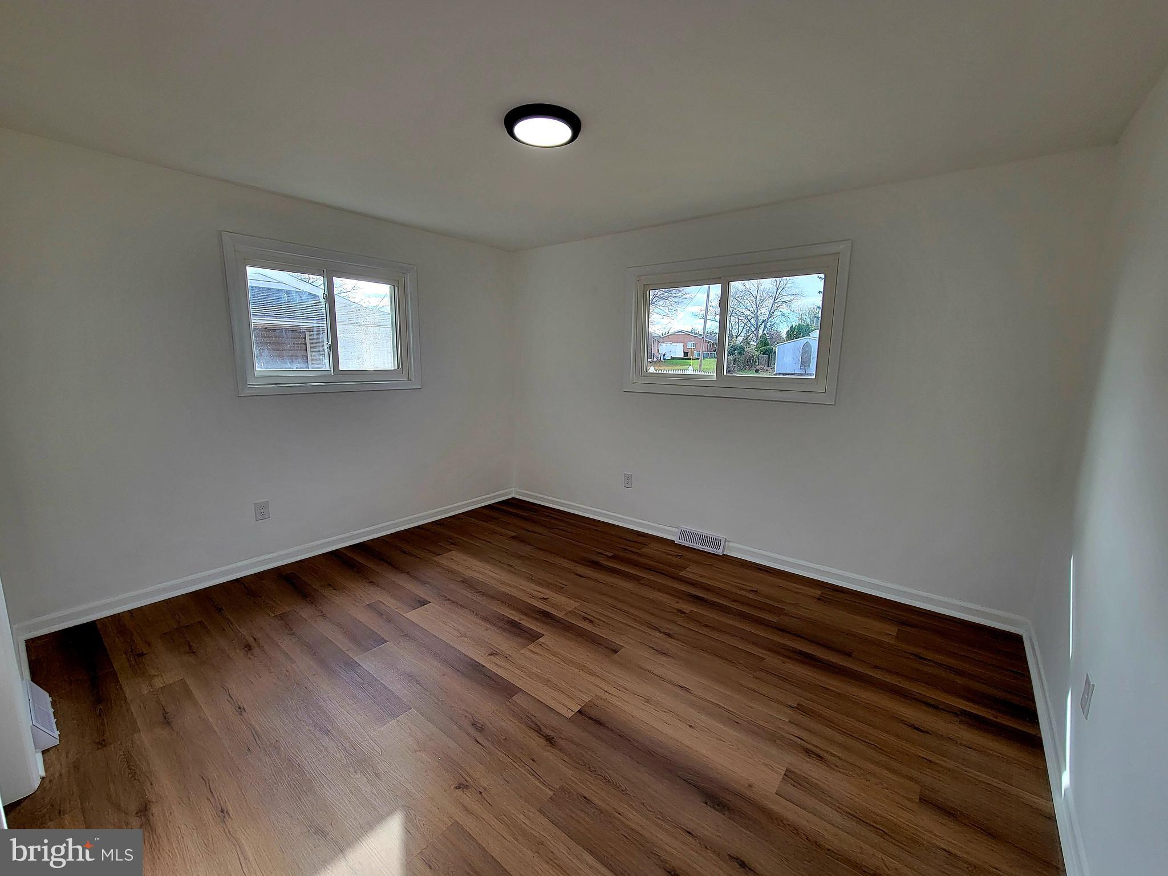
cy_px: 438
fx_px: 439
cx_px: 584
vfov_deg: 89.9
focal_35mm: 13
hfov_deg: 106.2
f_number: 2.2
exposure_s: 1/120
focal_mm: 2.2
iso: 64
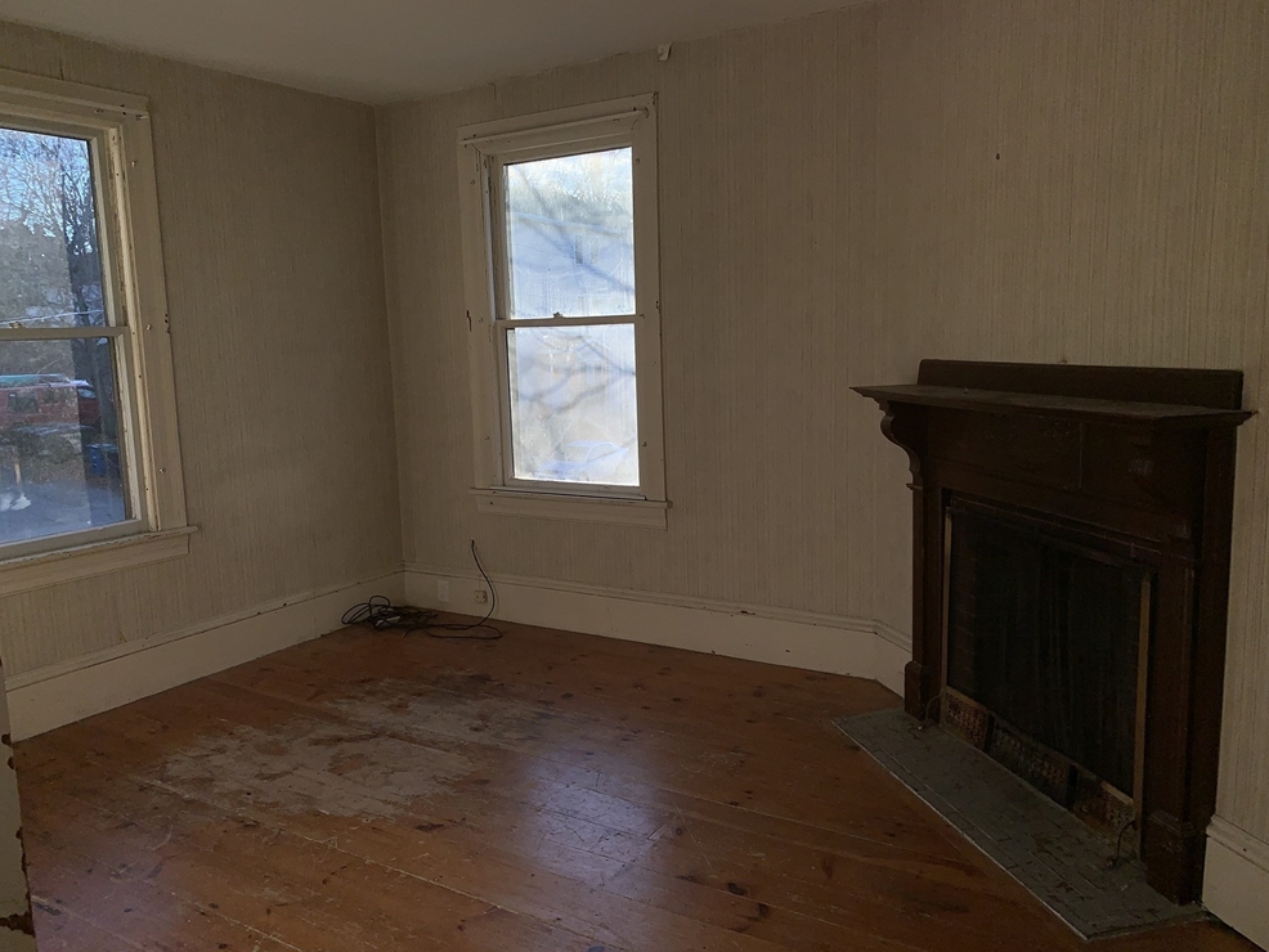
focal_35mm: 27
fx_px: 990
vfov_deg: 51.4
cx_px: 637
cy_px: 491
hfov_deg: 65.3
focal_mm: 4.25
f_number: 1.8
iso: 25
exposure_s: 1/894
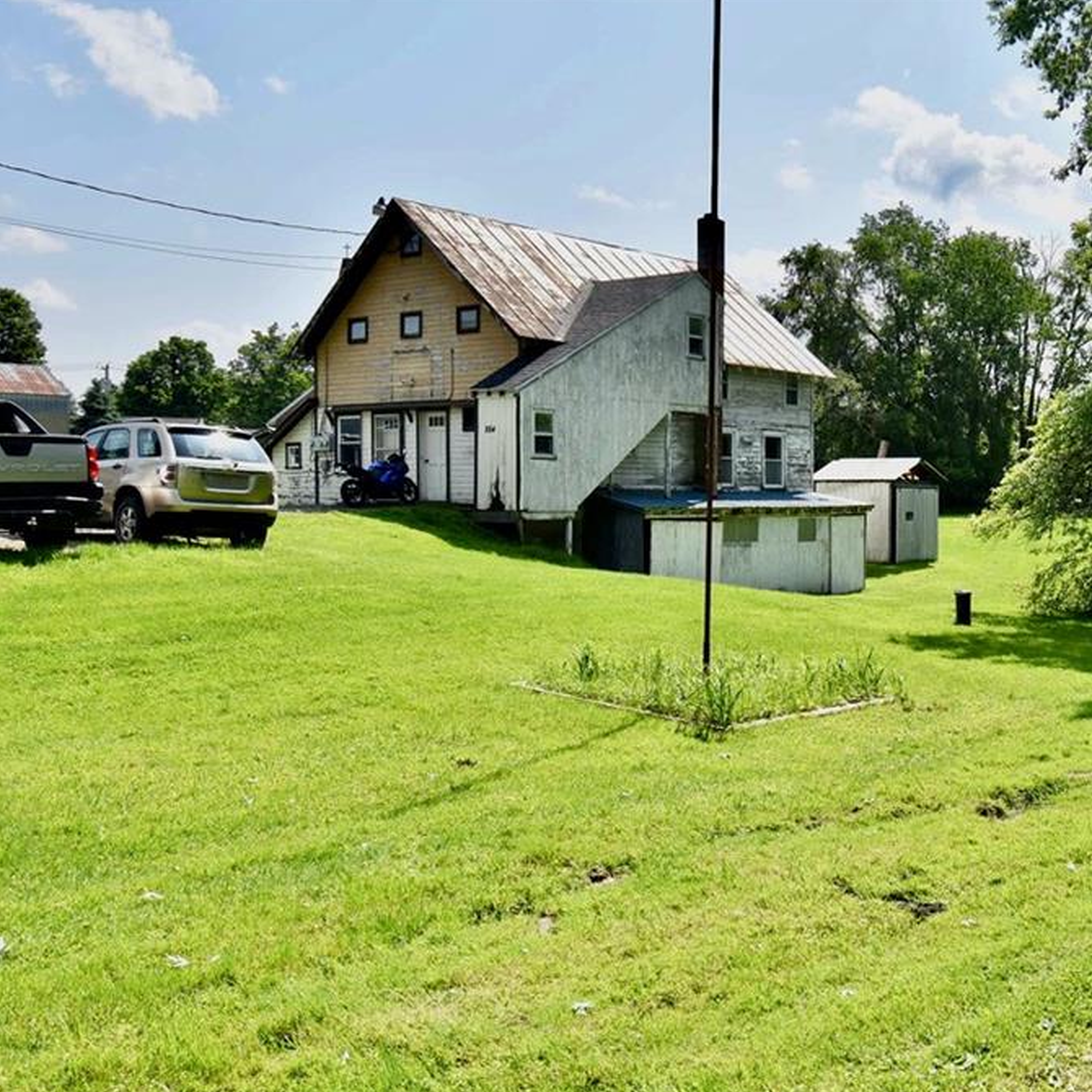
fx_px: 1392
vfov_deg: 42.8
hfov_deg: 41.7
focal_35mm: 39
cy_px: 547
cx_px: 807
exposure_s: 1/320
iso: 100
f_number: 9
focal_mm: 20
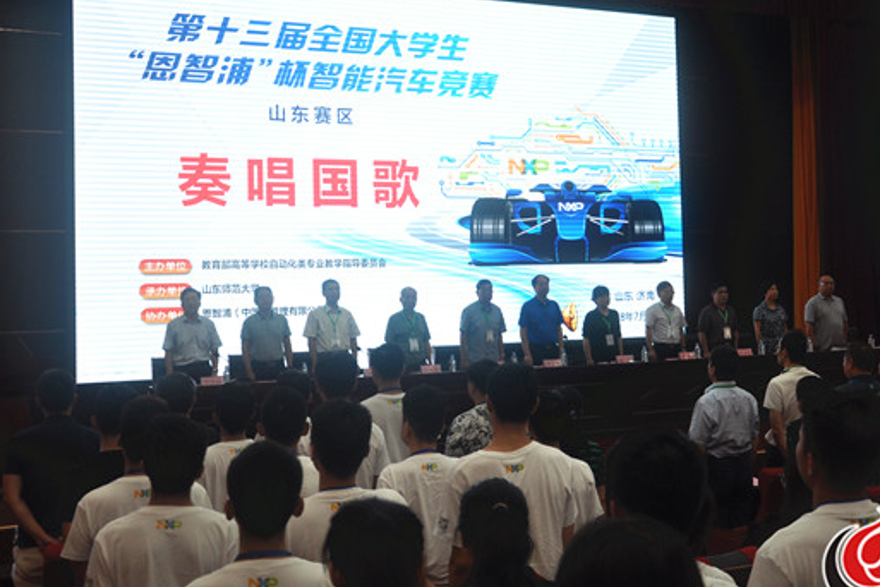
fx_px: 1198
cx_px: 521
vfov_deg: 27.5
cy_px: 237
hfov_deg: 40.2
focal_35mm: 49
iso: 200
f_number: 4
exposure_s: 1/100
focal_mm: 24
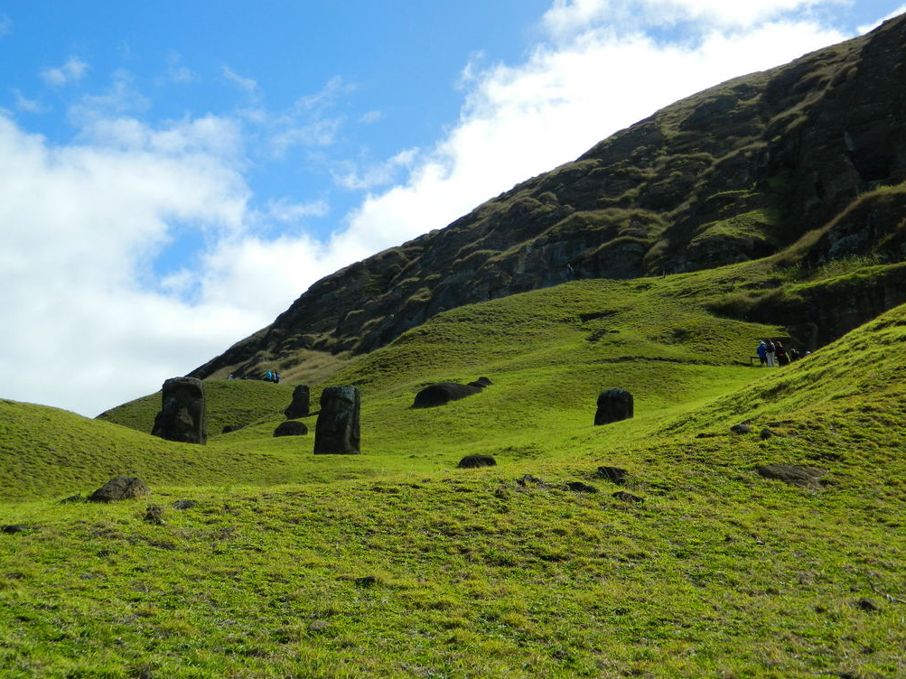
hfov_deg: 39.7
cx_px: 444
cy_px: 334
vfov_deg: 30.3
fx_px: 1256
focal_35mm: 48
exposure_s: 1/800
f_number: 3.6
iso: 80
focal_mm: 8.4
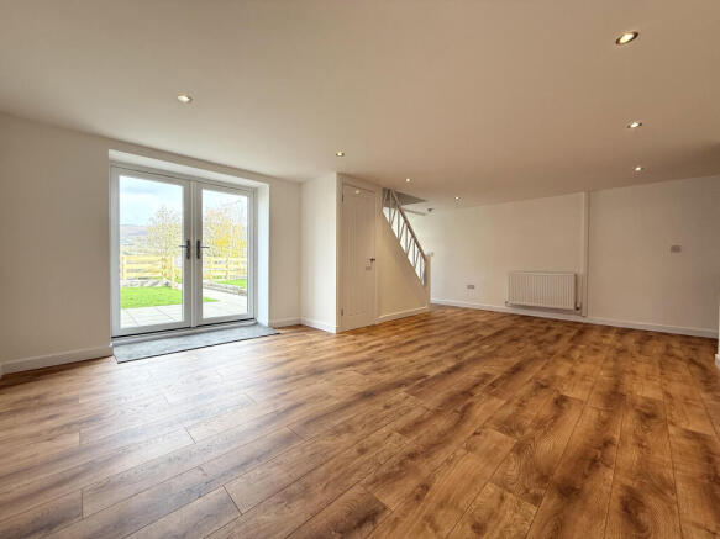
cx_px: 360
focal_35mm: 14
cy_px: 270
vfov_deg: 85.7
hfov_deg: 102.1
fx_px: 291
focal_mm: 2.22
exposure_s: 1/117
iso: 64
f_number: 2.2
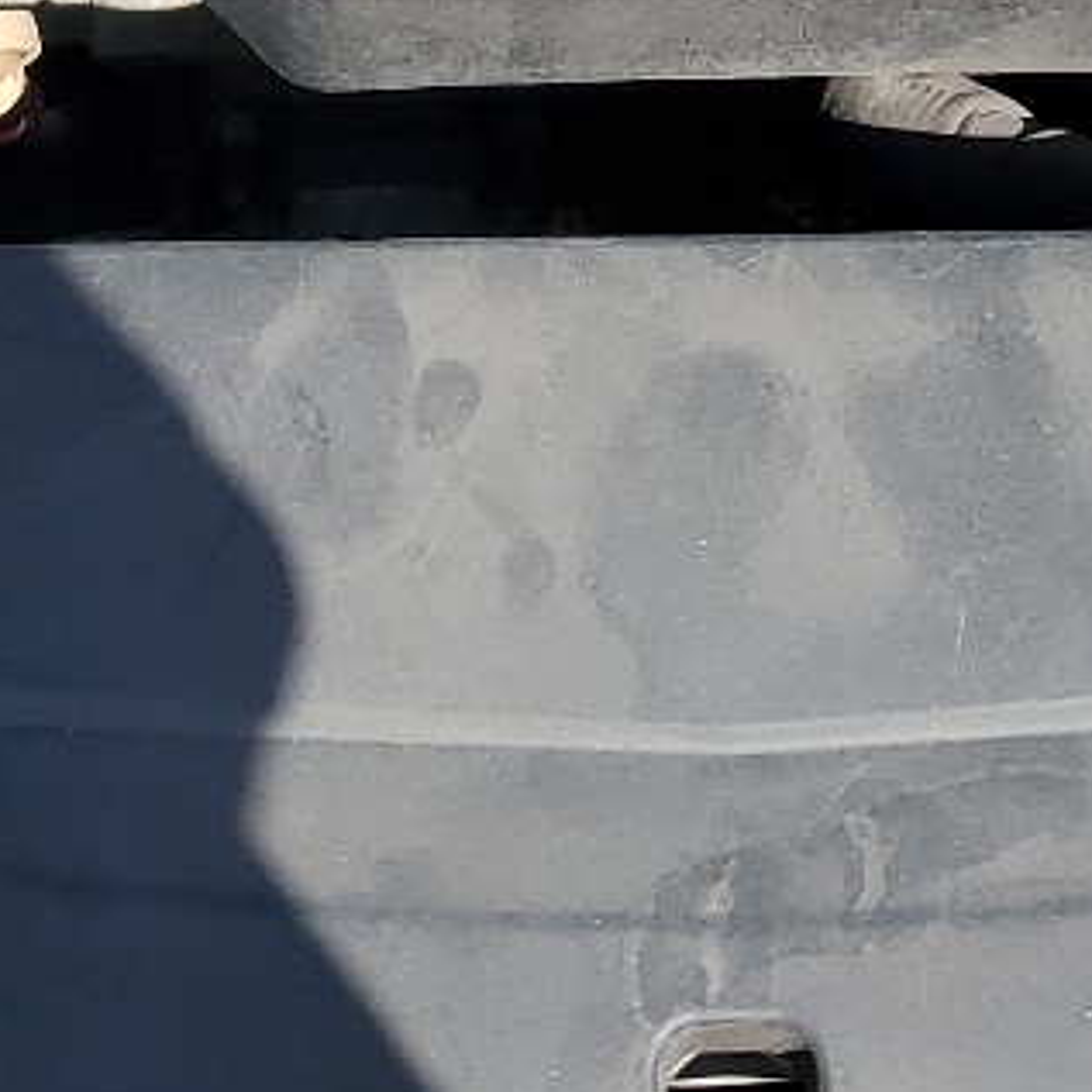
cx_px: 596
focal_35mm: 116
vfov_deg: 13.5
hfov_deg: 15.0
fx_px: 4140
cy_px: -844
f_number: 1.5
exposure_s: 1/2000
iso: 50
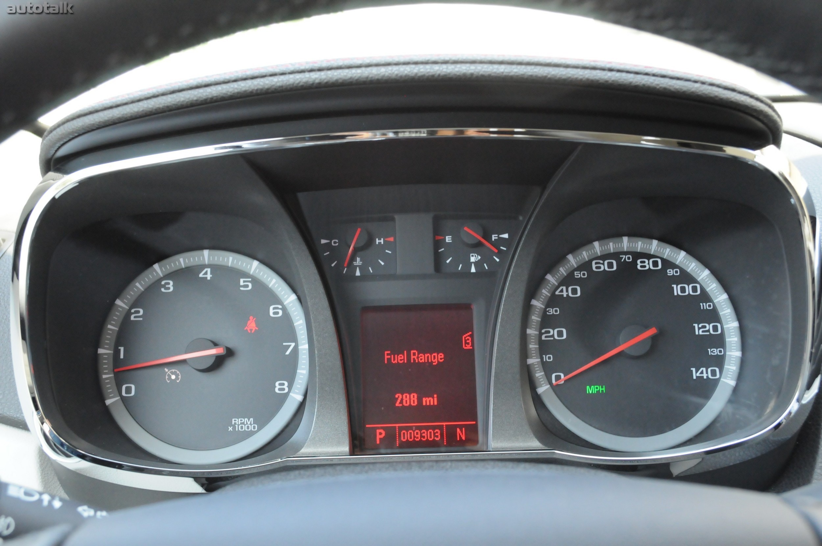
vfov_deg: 31.8
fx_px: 958
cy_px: 273
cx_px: 411
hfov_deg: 46.4
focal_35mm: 42
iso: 2000
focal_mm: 28
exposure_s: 1/125
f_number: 7.1
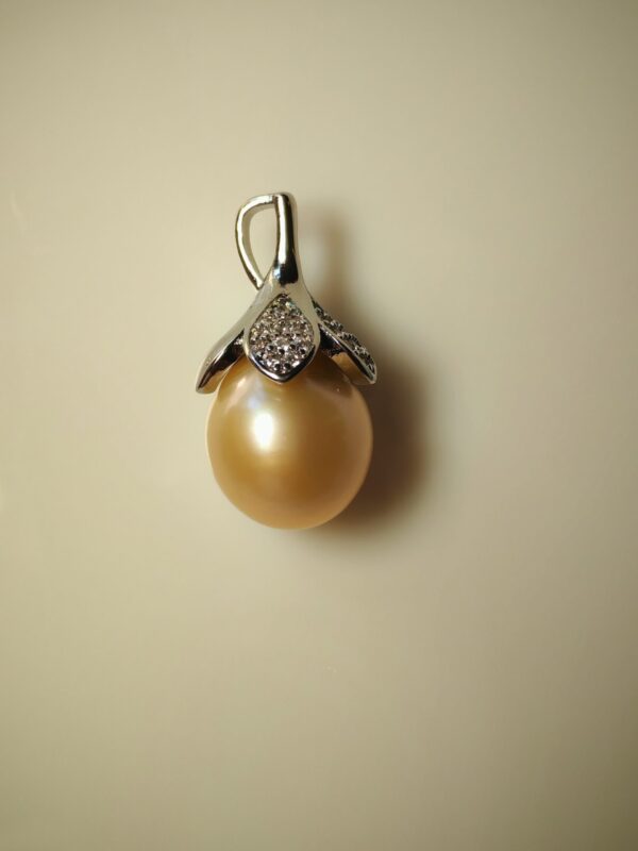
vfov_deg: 28.6
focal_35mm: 68
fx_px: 1671
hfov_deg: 21.6
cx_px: 319
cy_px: 426
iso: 50
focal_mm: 5.52
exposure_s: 1/100
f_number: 1.95
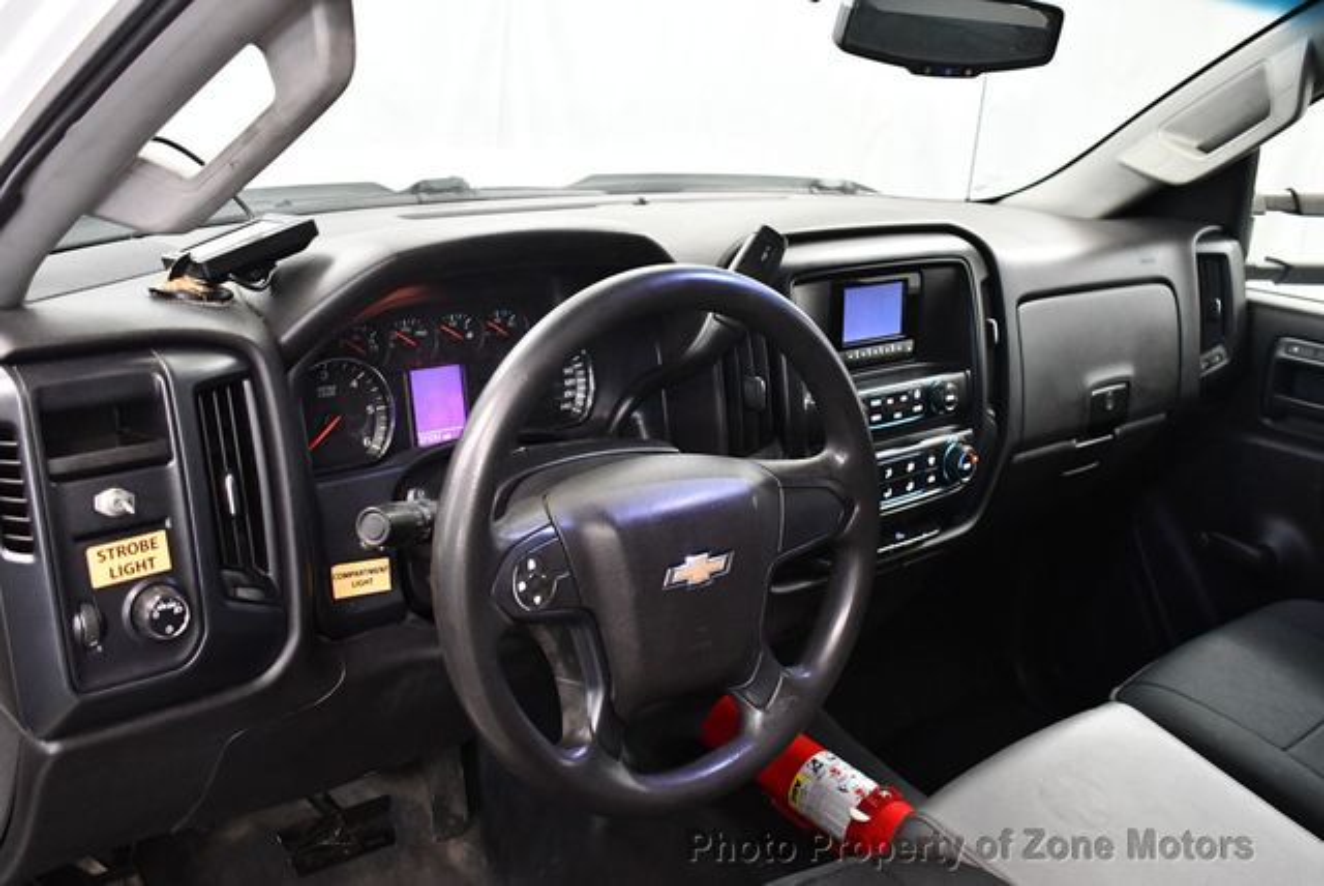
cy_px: 443
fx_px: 1325
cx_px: 662
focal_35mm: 36
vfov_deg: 36.9
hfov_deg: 53.1
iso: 3200
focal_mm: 18
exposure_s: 1/60
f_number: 3.5
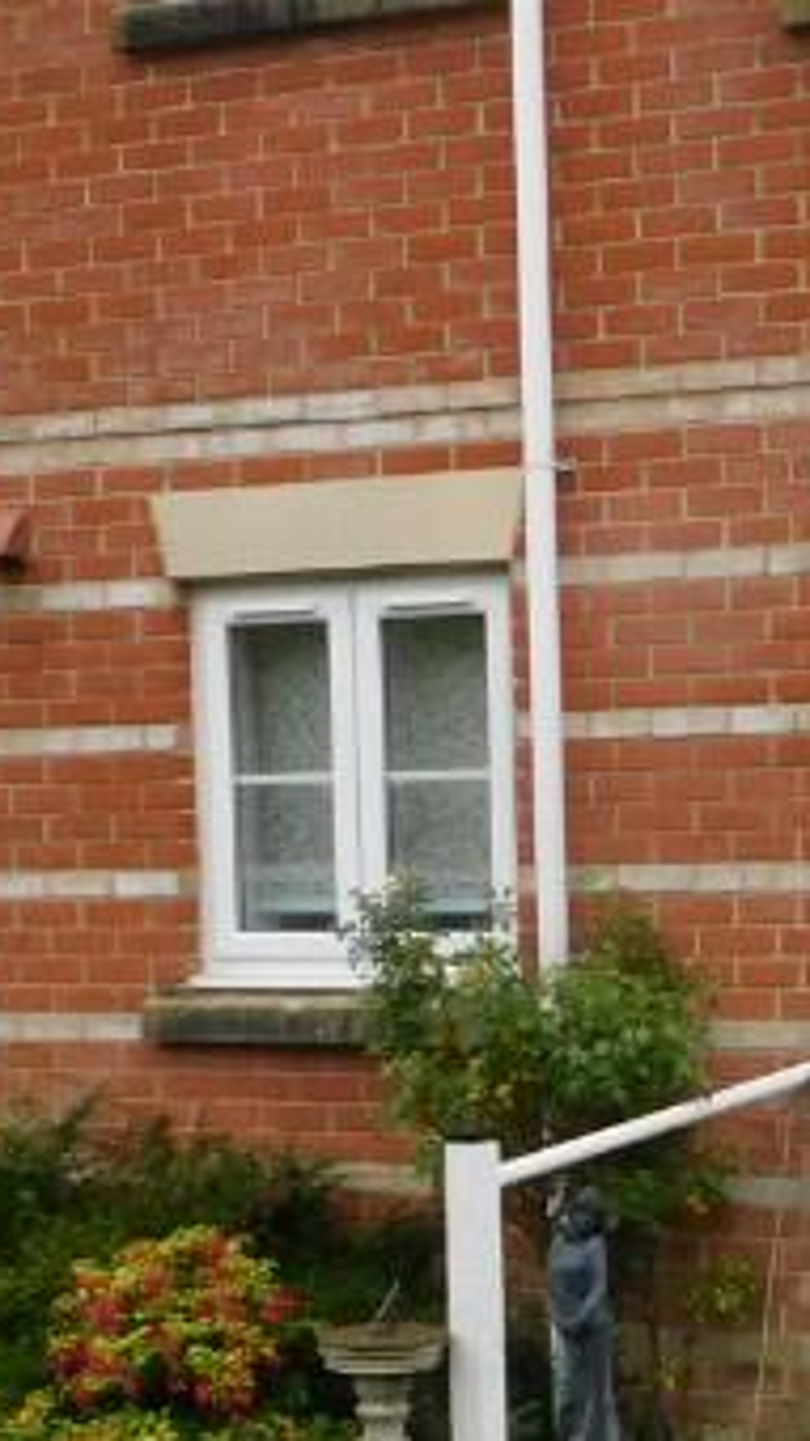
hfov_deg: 13.5
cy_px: 1051
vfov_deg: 25.6
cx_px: 1366
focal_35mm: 82
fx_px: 3134
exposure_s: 1/400
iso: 125
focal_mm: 4.5
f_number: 3.1
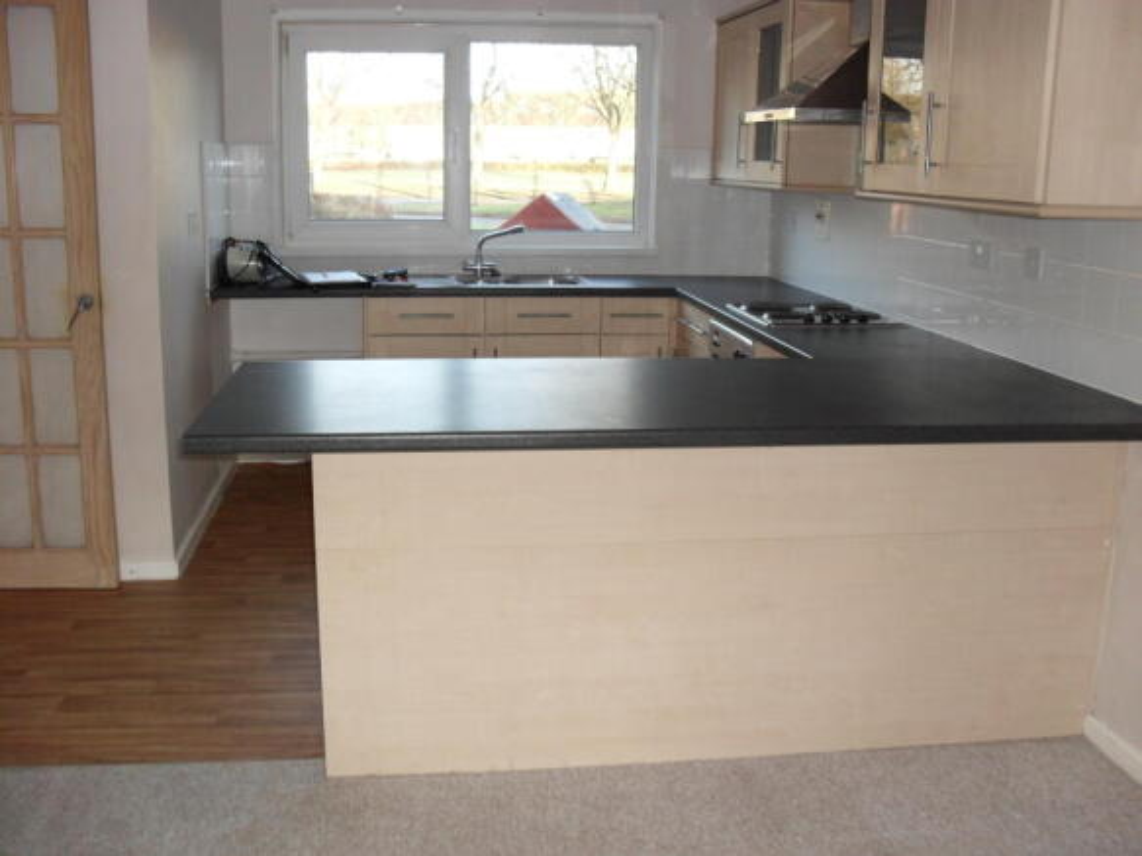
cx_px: 571
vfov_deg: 40.7
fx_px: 1154
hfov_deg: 52.6
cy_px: 428
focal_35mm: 35
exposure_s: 1/45
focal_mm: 6.3
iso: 160
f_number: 3.2
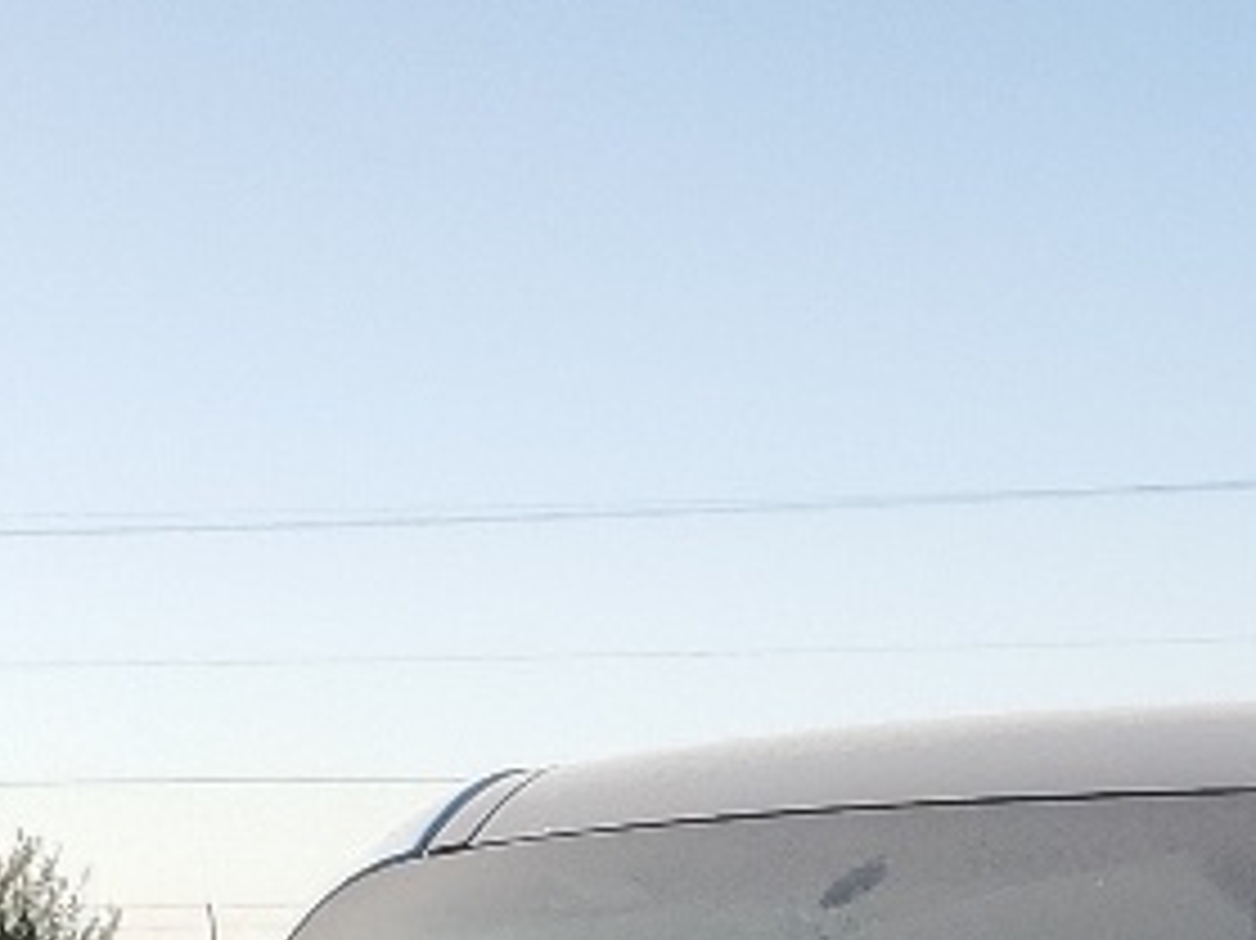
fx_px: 5404
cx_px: 1418
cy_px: 2595
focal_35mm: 149
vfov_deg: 8.6
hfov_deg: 13.0
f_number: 1.5
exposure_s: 1/5000
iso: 50
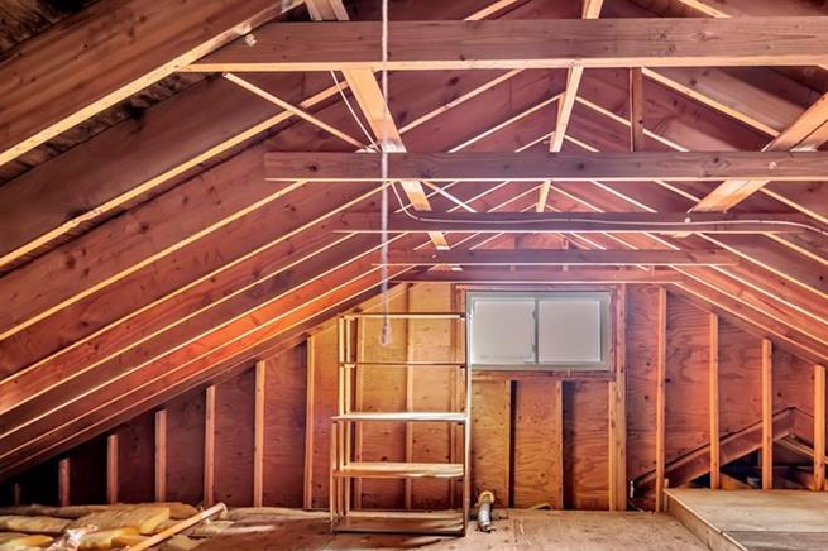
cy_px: 350
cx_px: 464
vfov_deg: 50.6
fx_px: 575
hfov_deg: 71.3
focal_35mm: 25
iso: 320
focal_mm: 16
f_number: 5
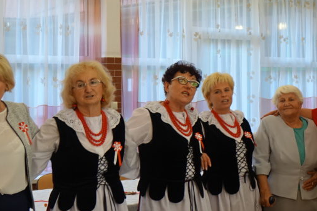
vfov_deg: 16.8
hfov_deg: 25.0
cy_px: 70
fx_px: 713
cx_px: 207
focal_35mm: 81
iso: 400
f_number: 2.8
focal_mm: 14.84
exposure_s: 1/50
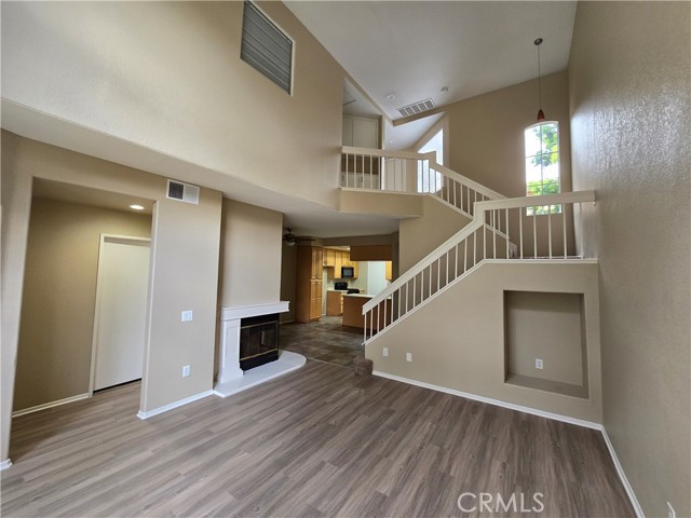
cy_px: 259
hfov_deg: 106.2
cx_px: 346
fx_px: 260
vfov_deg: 89.9
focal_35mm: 13
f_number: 2.2
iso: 125
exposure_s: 1/60
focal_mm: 2.2
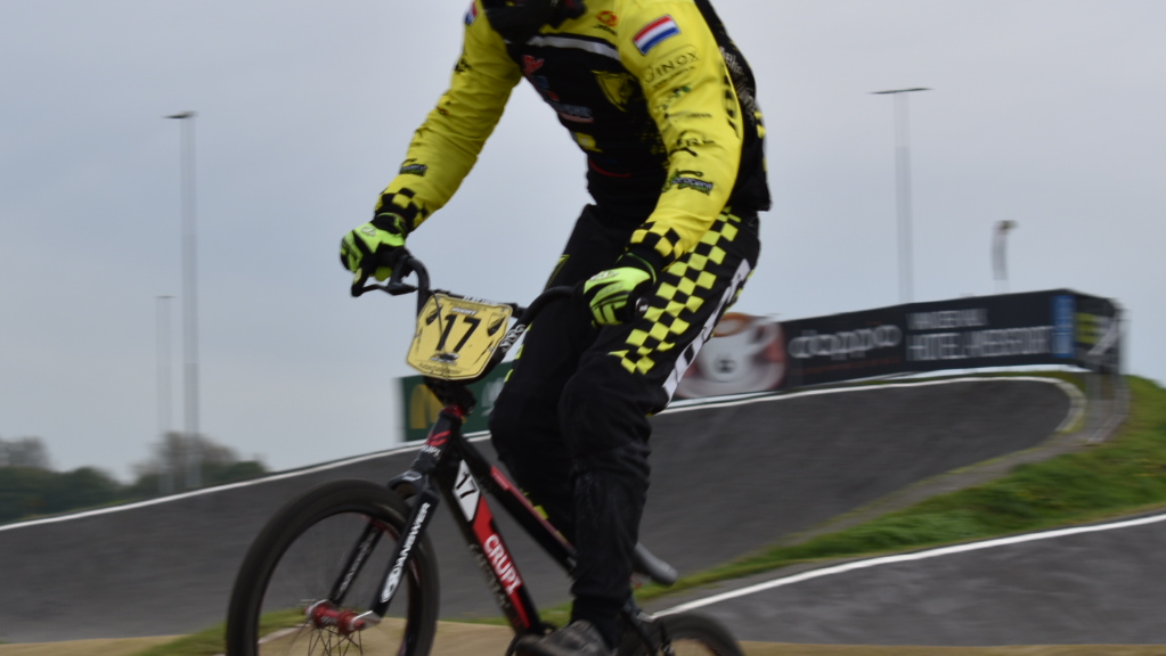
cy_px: 321
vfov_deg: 8.9
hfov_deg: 15.7
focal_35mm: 137
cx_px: 503
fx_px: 4231
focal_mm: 55
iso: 100
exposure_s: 1/160
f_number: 6.3
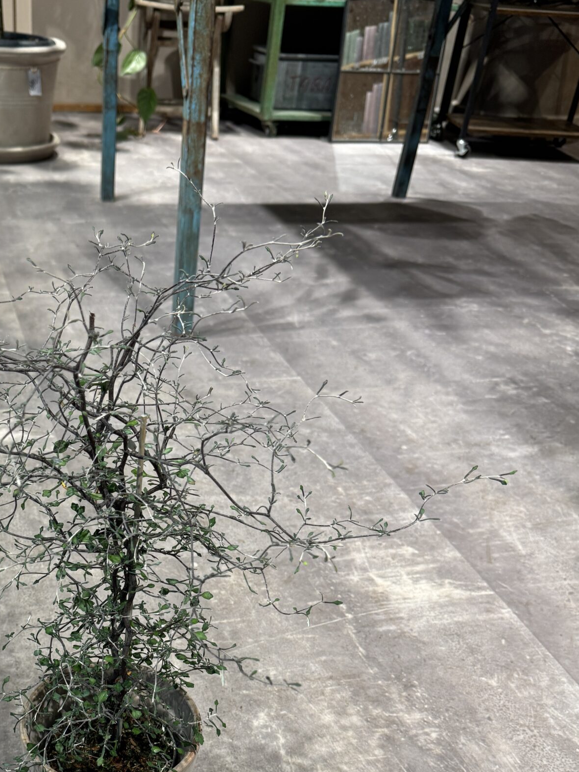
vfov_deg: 46.1
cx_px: 110
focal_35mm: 39
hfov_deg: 35.6
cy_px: 579
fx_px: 869
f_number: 1.78
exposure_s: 1/100
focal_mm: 6.76
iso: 125
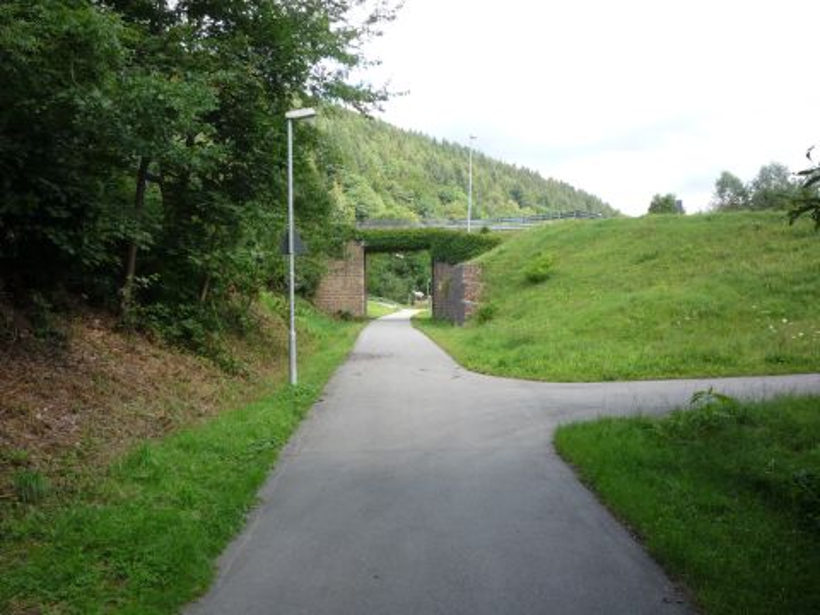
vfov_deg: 44.2
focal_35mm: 32
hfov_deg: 56.8
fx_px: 758
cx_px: 410
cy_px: 308
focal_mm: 5.2
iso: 100
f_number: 4
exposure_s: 1/200
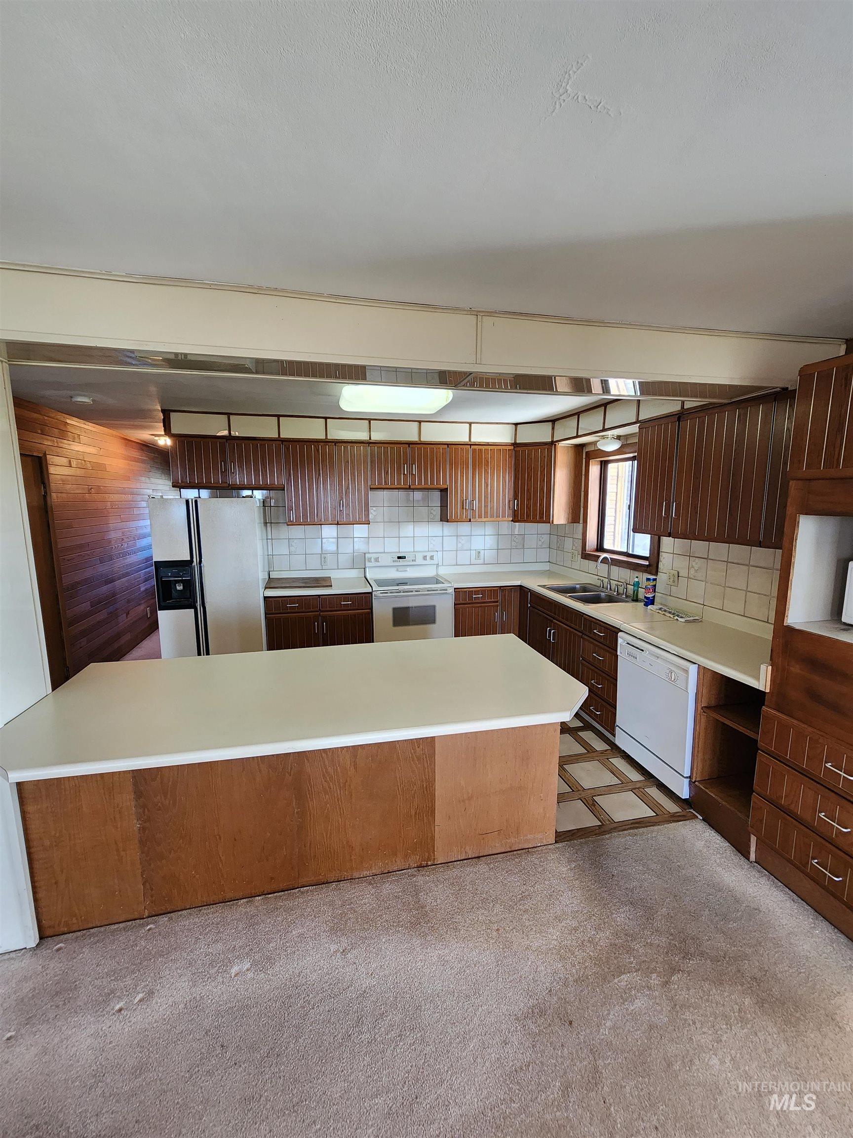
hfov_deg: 89.9
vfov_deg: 106.2
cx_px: 426
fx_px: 427
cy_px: 569
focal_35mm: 13
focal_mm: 2.2
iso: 320
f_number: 2.2
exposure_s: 1/40
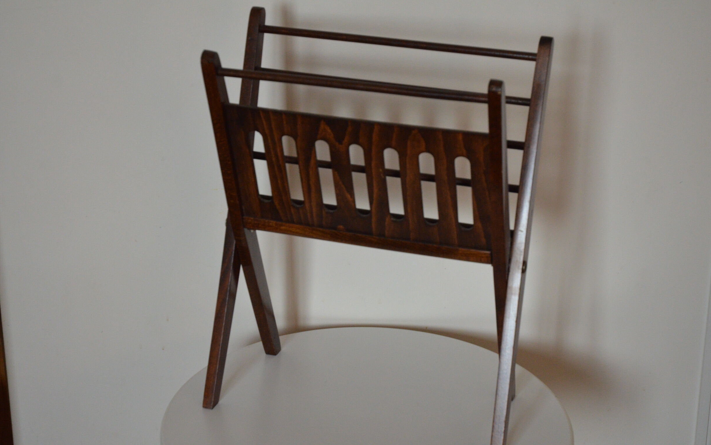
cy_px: 237
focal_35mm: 77
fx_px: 1492
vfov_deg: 16.9
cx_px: 356
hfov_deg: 26.8
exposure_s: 1/160
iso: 2000
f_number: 6.3
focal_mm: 50
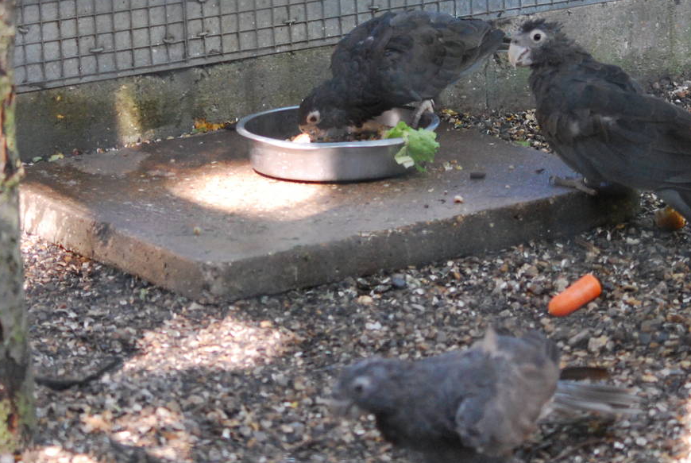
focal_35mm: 193
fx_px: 3710
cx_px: 346
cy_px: 179
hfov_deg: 10.6
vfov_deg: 7.1
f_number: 4
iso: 1100
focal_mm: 70
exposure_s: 1/125
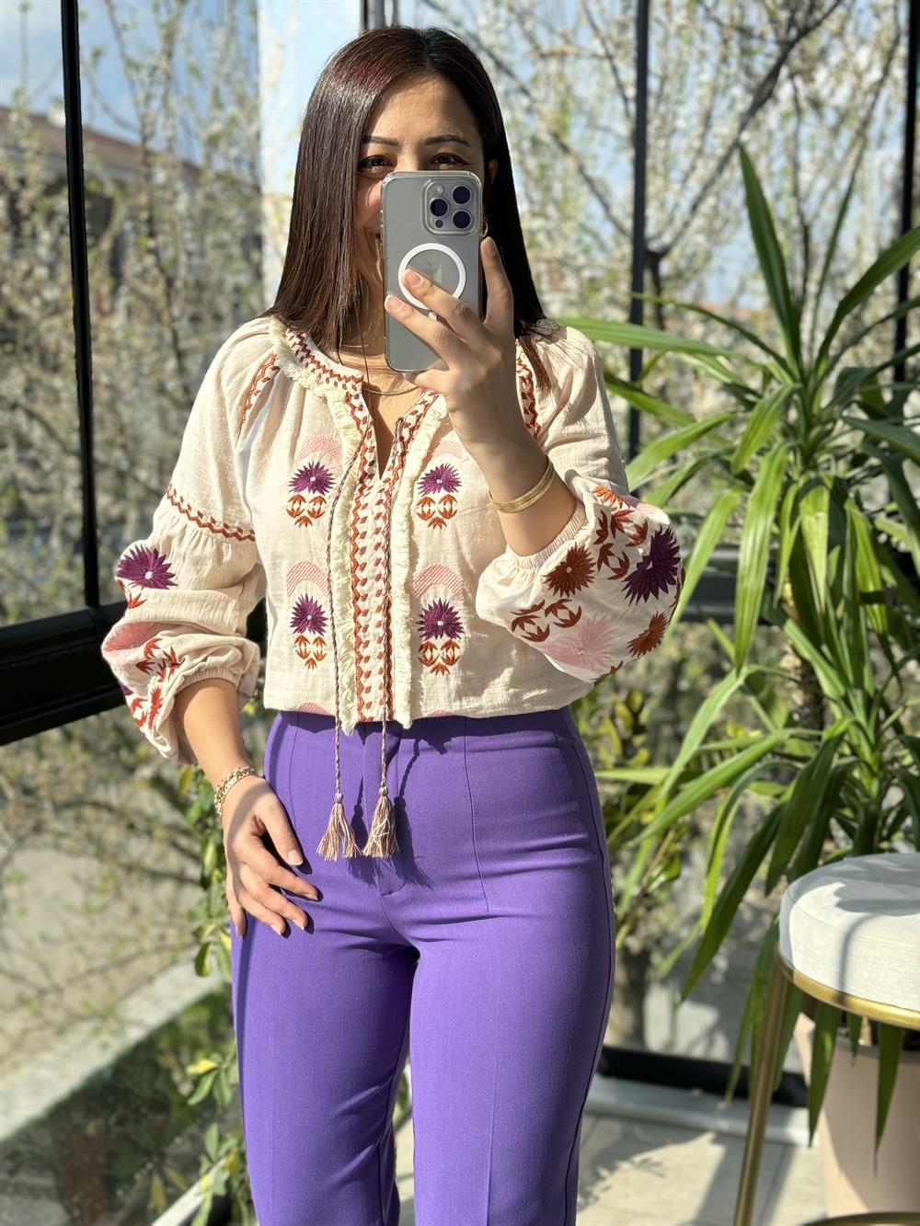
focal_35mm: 48
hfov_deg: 30.3
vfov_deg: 39.7
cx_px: 460
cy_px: 613
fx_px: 1701
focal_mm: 6.86
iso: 64
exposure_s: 1/739
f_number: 1.78
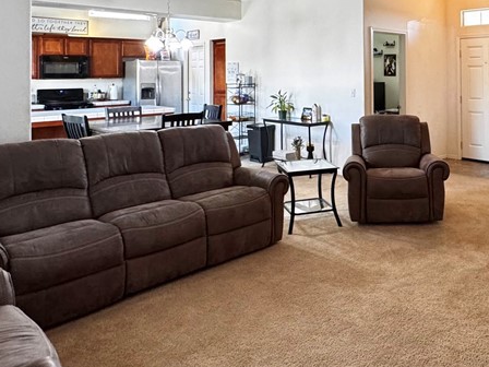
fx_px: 452
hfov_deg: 54.5
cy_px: 69
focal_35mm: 32
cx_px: 358
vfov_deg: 42.0
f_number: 2.2
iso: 500
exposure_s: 1/60
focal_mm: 2.22
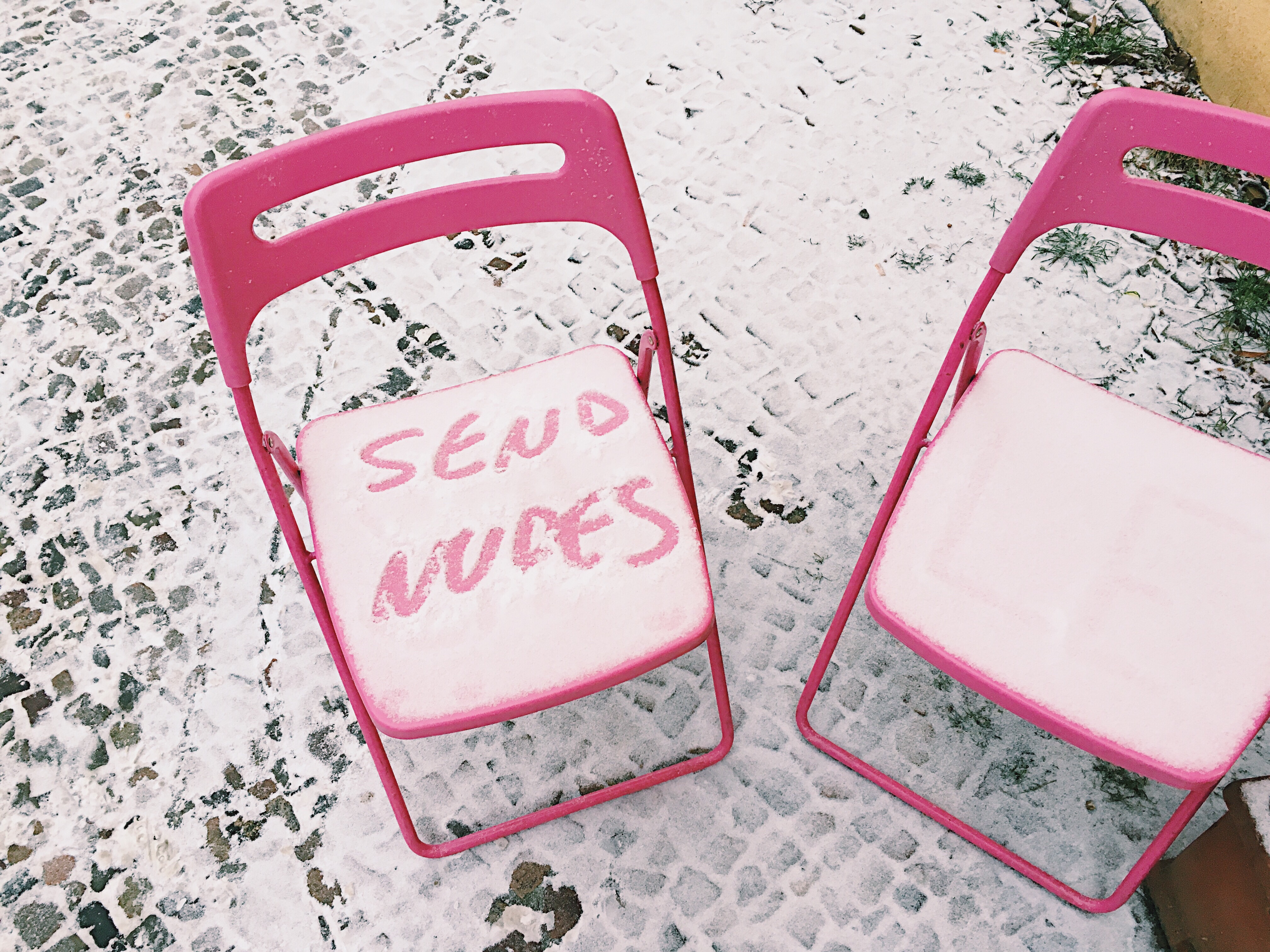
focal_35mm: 29
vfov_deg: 48.2
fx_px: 1064
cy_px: 476
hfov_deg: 61.7
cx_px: 635
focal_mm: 4.15
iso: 40
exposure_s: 1/33
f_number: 2.2
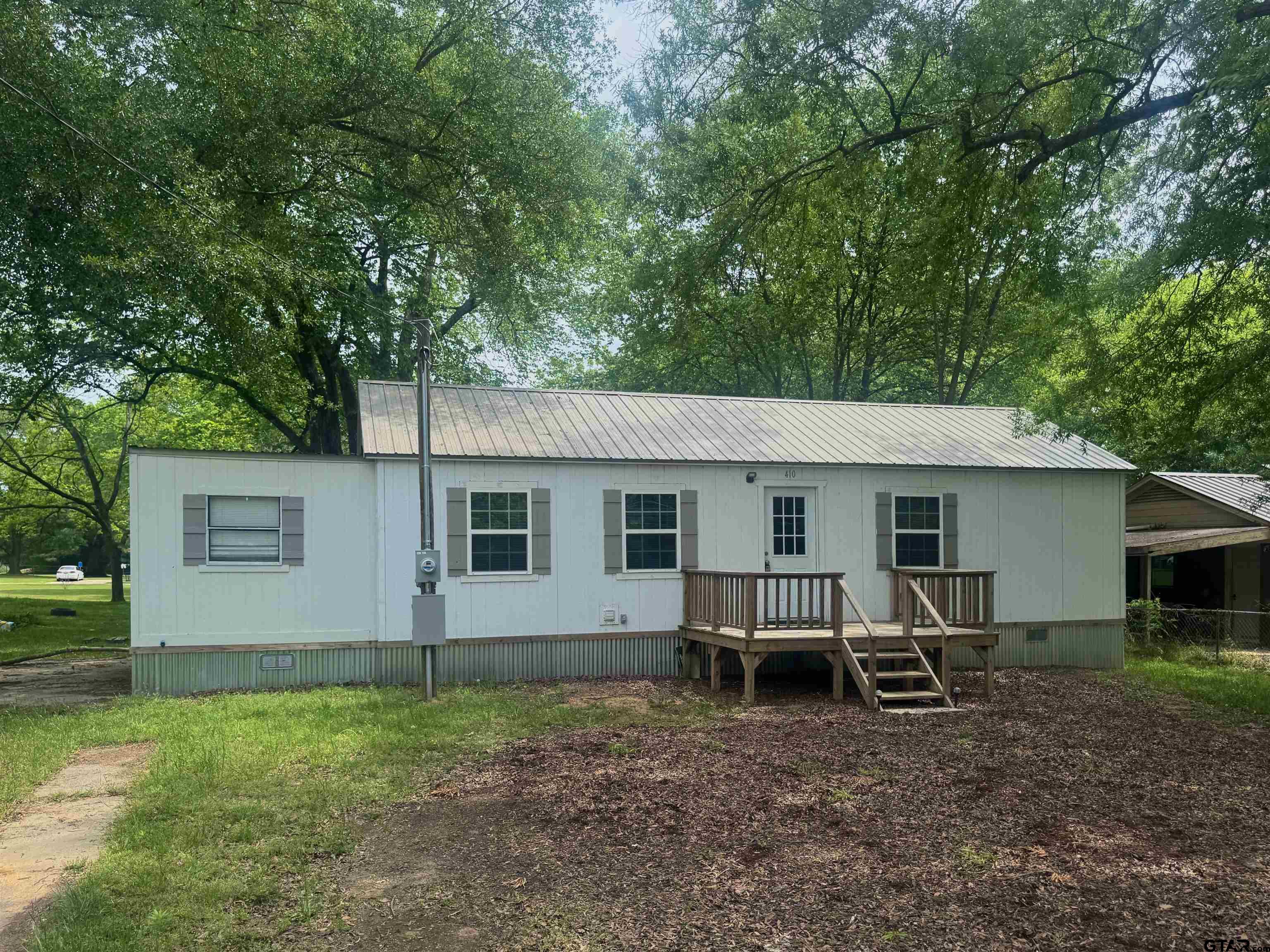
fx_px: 881
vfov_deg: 56.8
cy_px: 476
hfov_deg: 71.6
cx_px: 635
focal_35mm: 24
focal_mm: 6.76
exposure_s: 1/1980
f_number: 1.78
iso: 80
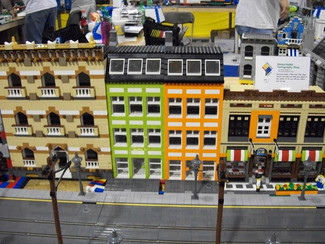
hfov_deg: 51.4
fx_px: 338
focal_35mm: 36
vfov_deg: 39.7
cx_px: 162
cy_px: 122
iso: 640
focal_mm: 6
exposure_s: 1/60
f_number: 2.7
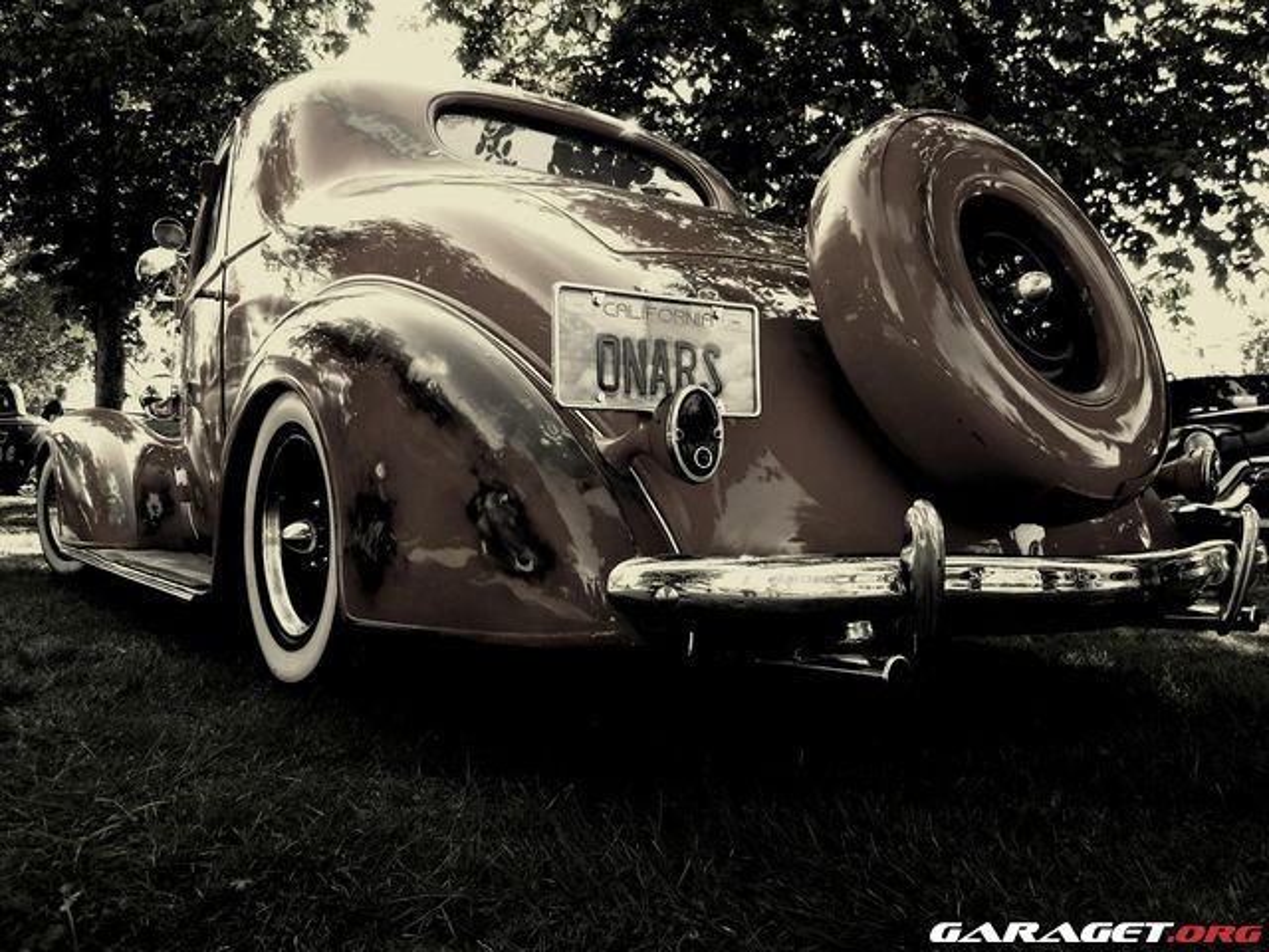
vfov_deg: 49.7
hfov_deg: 63.4
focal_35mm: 28
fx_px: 1026
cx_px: 634
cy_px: 476
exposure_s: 1/180
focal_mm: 6
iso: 80
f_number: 2.8
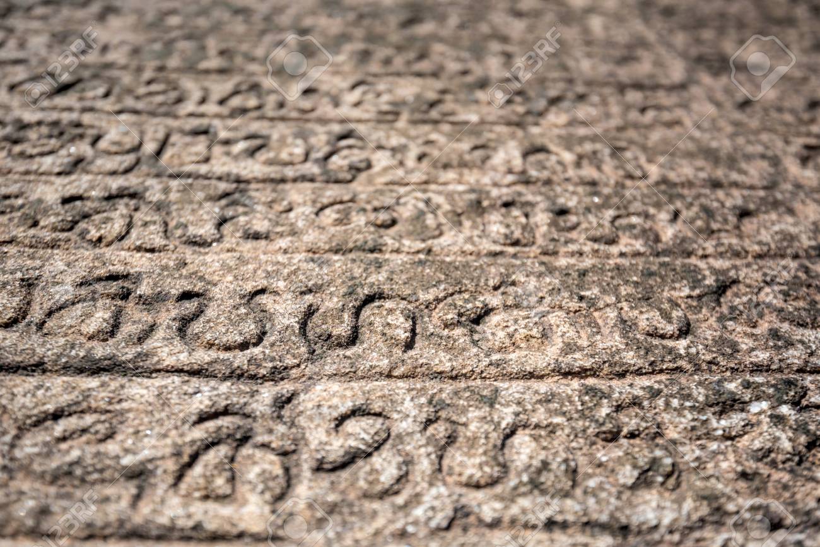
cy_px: 274
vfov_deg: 37.9
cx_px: 410
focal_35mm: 35
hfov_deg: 54.4
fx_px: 797
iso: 400
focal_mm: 35
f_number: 4
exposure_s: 1/2500
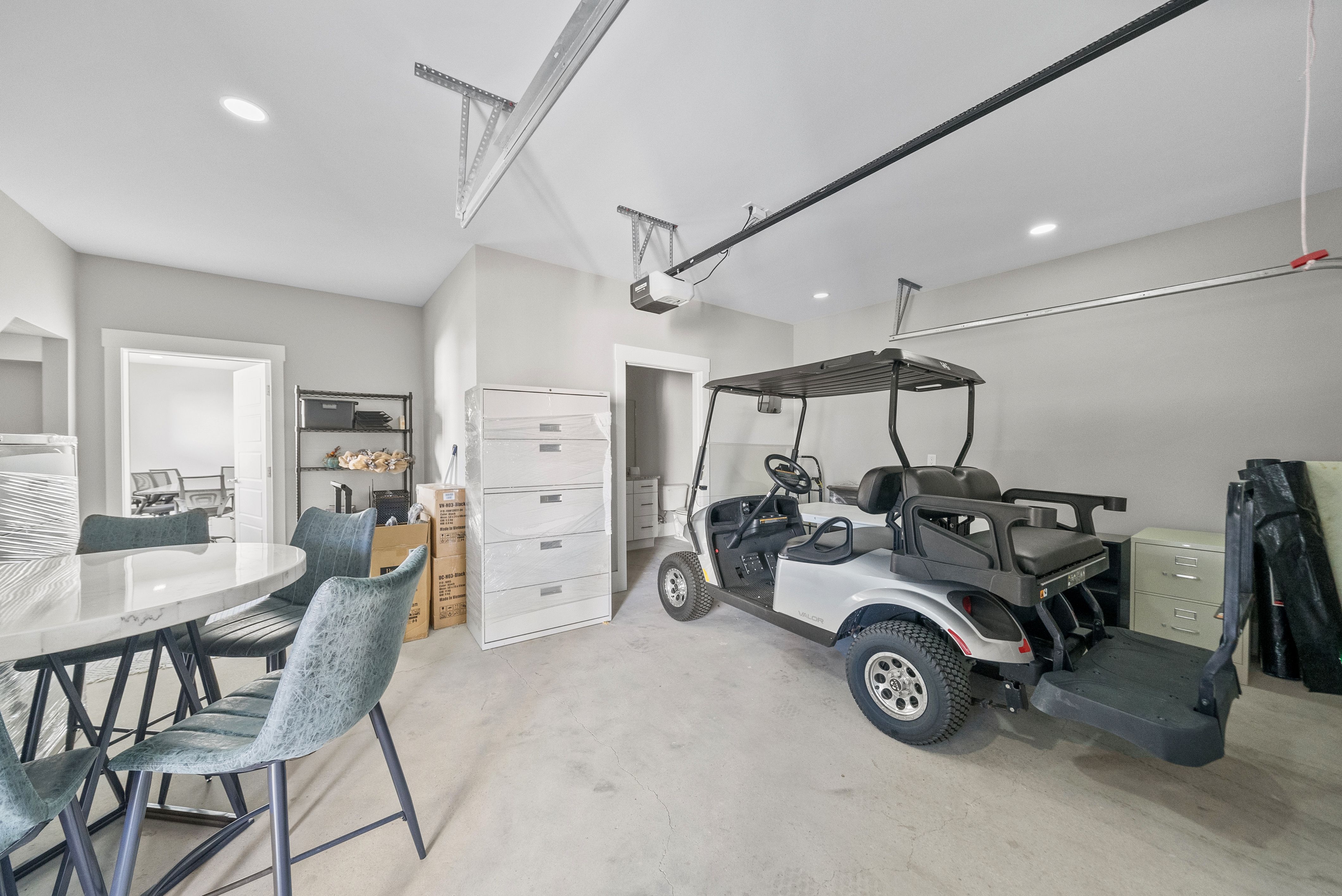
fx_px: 448
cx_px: 671
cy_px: 448
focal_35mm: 12
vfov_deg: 90.1
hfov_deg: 112.6
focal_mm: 12
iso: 3200
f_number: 7.1
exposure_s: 1/4
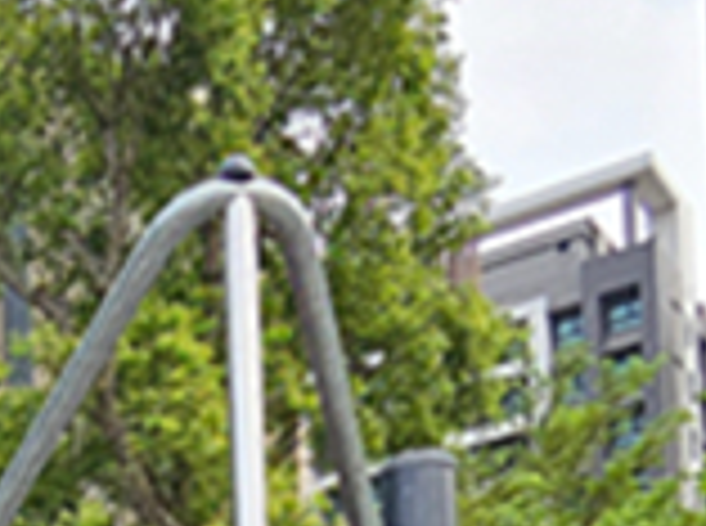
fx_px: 1730
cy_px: 1124
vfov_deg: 13.9
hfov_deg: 21.0
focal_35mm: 85
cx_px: -202
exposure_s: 1/746
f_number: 2.2
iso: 50
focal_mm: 2.2
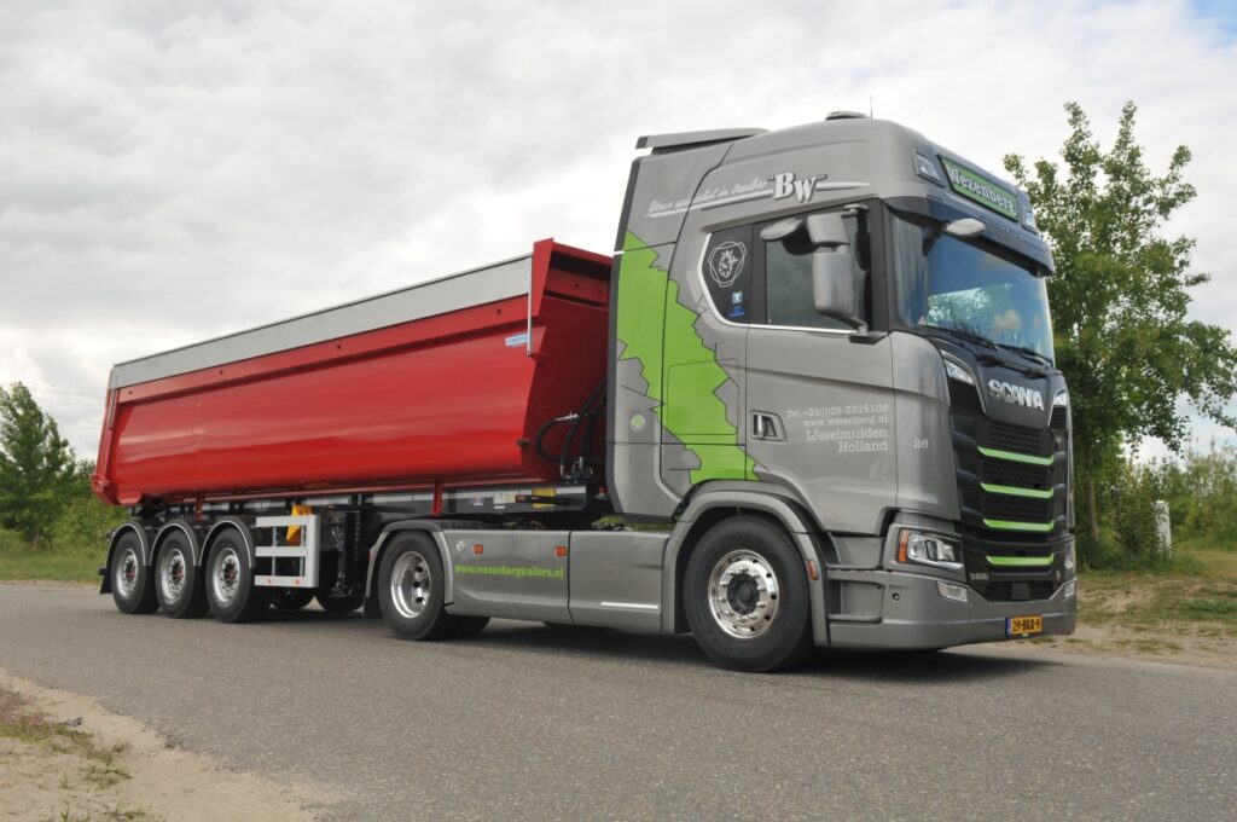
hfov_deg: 57.3
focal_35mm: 33
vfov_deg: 39.9
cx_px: 618
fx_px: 1132
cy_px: 411
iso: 200
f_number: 8
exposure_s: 1/250
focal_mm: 22
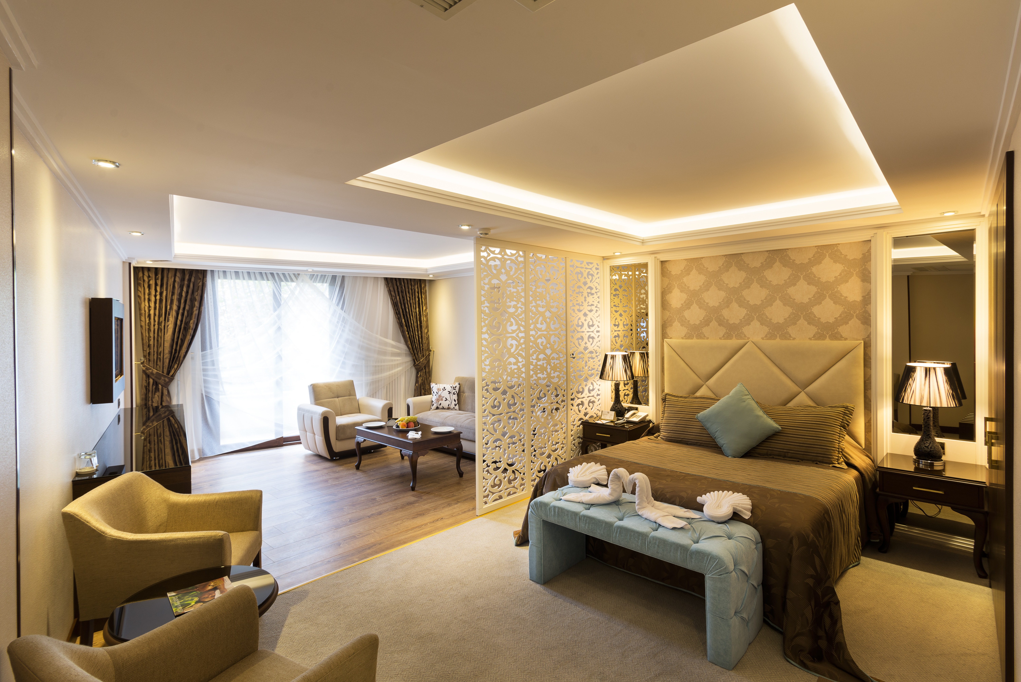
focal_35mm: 17
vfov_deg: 70.5
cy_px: 341
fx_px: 482
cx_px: 510
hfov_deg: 93.3
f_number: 9
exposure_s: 1/1.67
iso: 100
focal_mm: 17
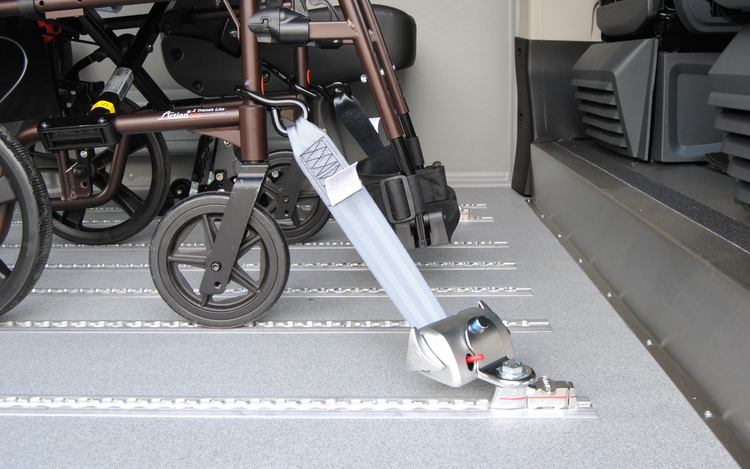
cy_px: 235
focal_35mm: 40
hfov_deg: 49.3
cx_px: 374
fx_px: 818
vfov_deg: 32.0
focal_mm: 26
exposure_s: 1/30
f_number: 4
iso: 400
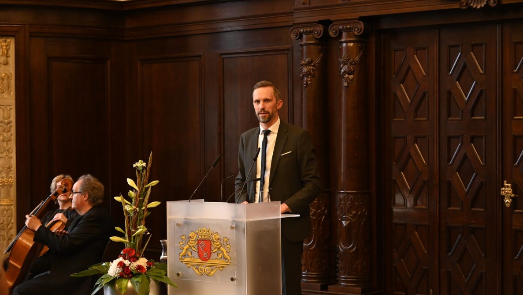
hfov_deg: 29.0
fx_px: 1012
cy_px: 150
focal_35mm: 73
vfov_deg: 16.5
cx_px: 262
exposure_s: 1/80
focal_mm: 69
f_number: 4.5
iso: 2500
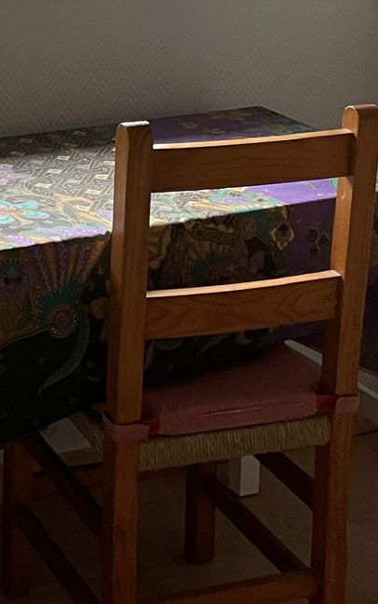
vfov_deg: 21.5
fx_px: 1499
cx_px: -173
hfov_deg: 13.6
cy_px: -75
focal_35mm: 91
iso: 320
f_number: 1.6
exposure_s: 1/50
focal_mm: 4.2
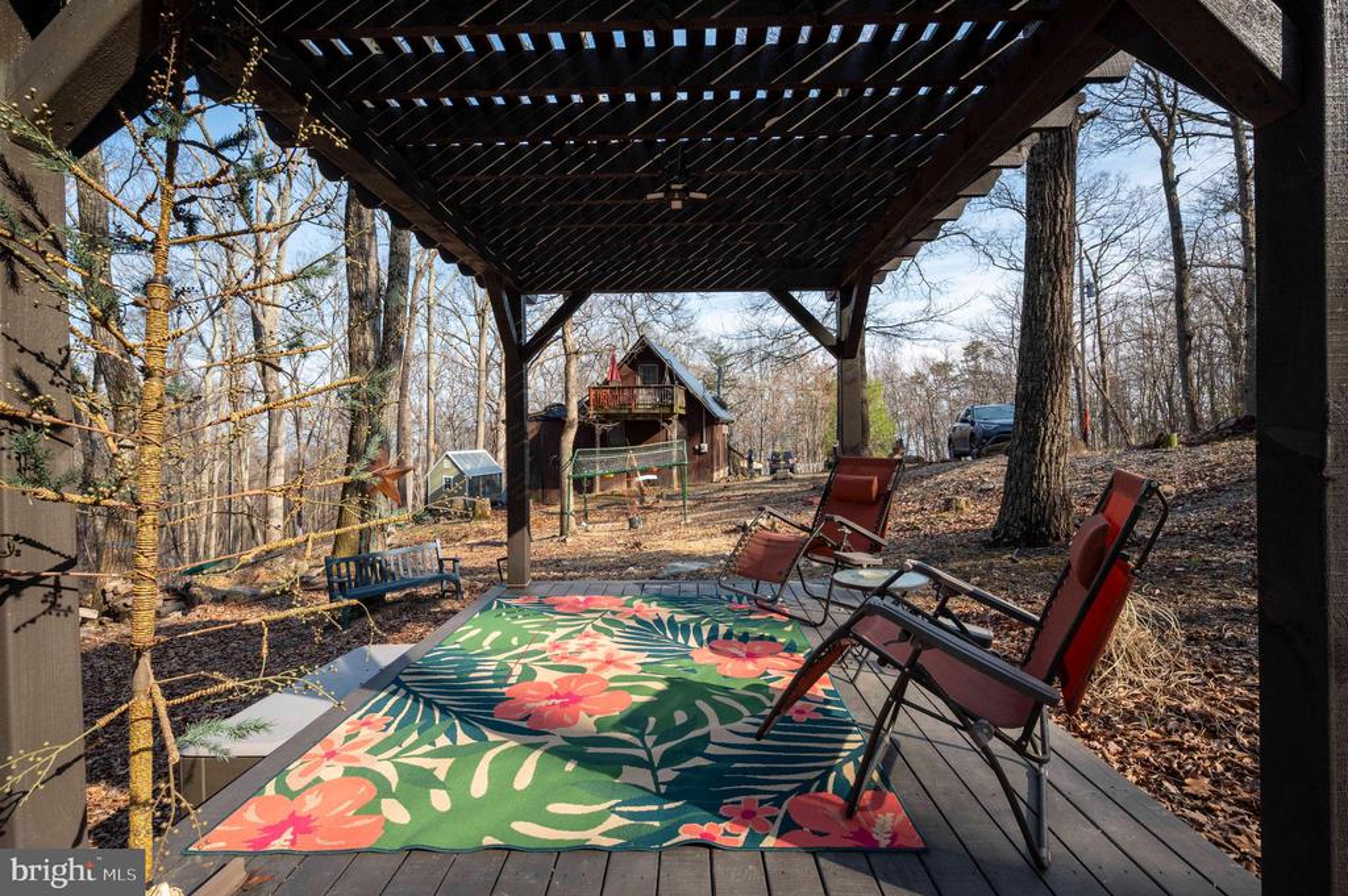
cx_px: 674
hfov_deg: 91.7
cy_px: 448
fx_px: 655
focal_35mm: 18
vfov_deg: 68.8
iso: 1000
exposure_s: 1/500
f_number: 11
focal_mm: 17.5
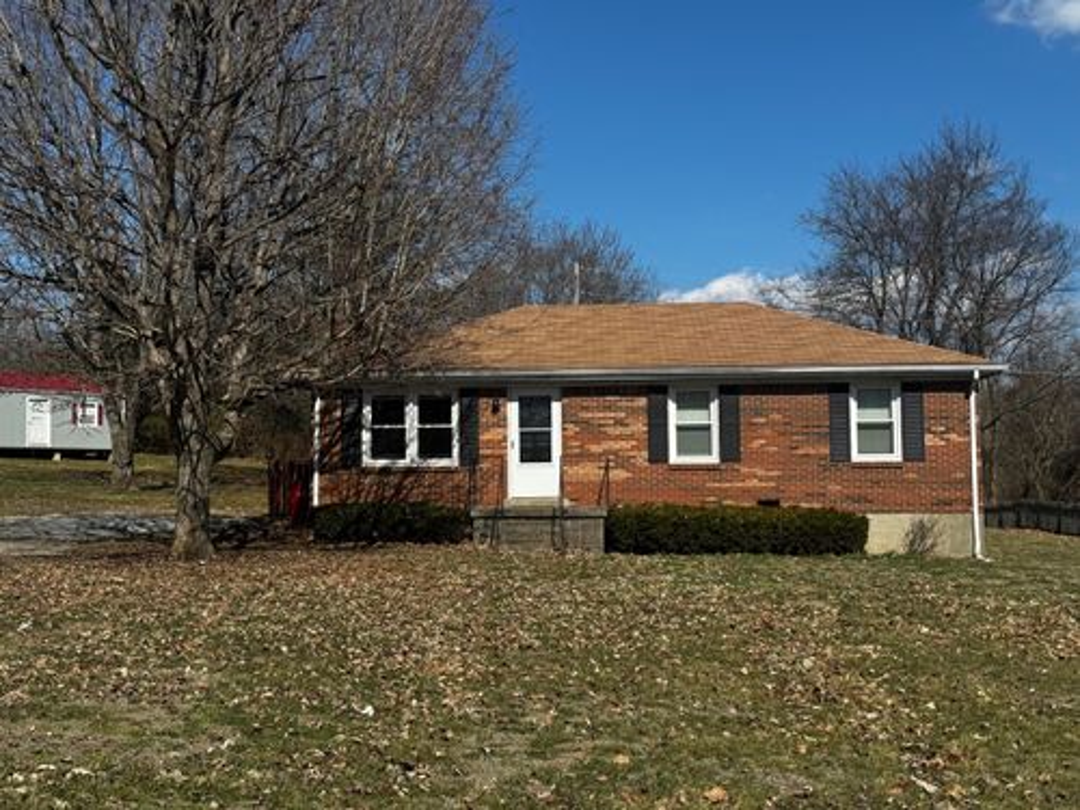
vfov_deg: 30.3
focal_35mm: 48
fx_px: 1498
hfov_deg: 39.7
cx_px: 540
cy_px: 405
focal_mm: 6.76
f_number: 1.78
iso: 64
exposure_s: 1/4975
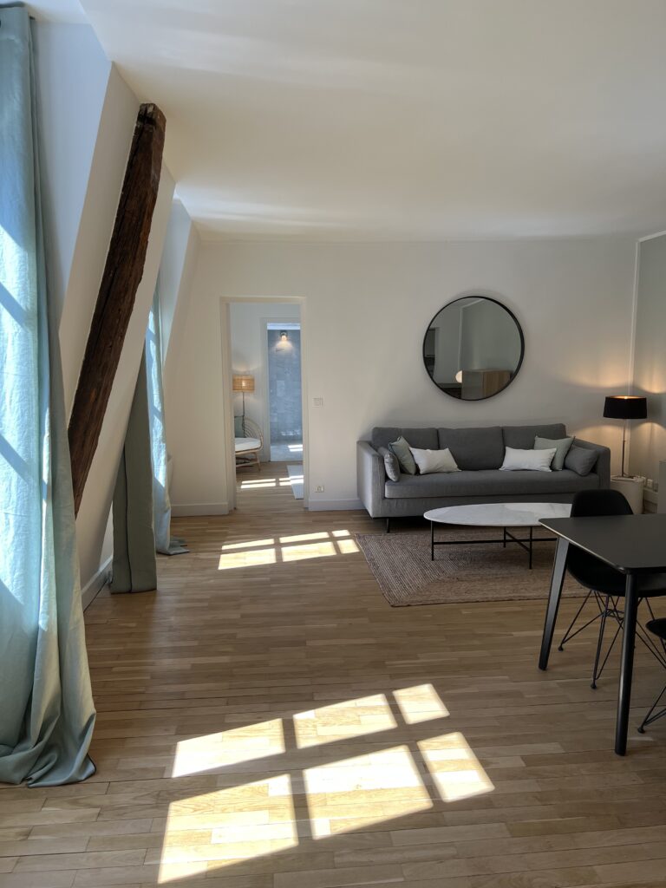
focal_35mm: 26
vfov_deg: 67.3
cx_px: 333
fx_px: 667
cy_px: 444
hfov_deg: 53.1
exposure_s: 1/252
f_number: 1.5
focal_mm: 5.7
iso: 50
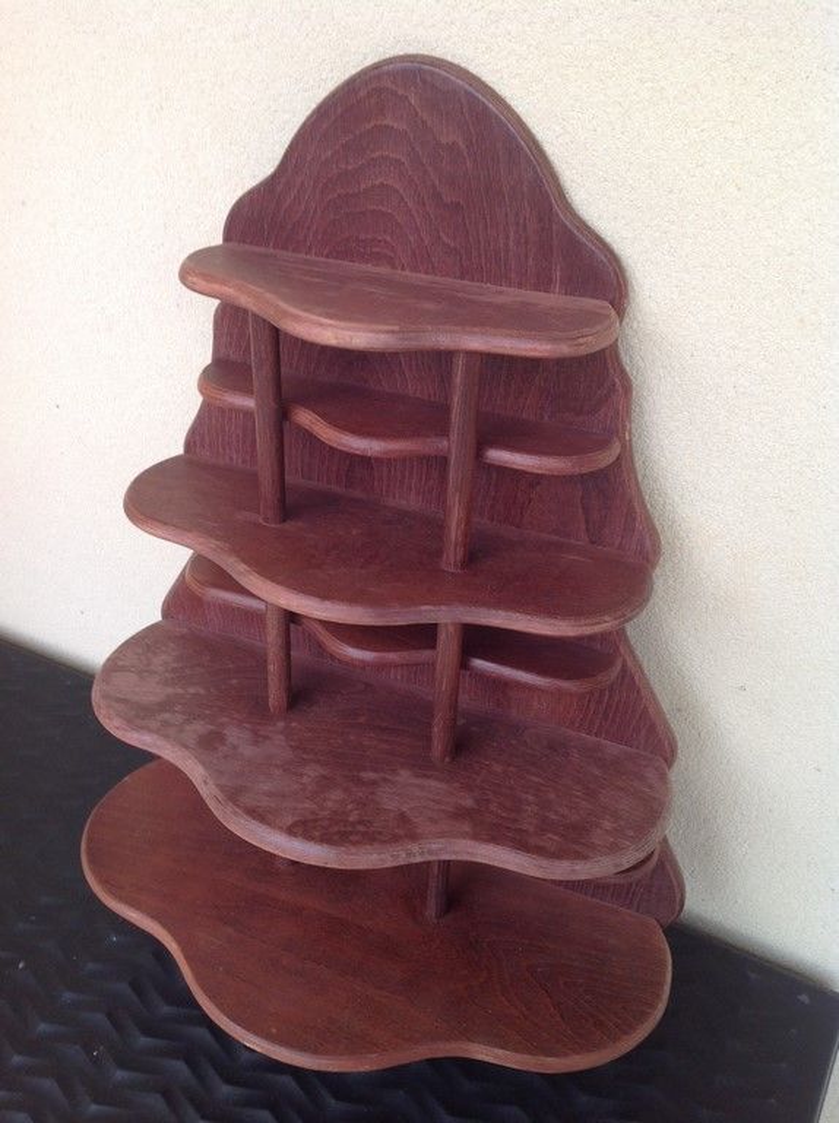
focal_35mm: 35
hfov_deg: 40.6
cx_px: 420
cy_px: 562
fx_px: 1134
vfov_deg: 52.7
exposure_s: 1/40
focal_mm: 4.28
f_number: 2.4
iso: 50
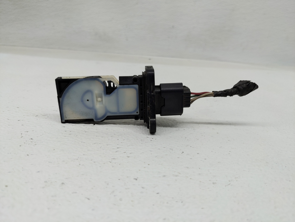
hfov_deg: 69.4
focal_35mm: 25
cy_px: 111
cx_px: 148
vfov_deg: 54.9
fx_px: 213
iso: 70
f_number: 1.73
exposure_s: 1/120
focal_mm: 4.38
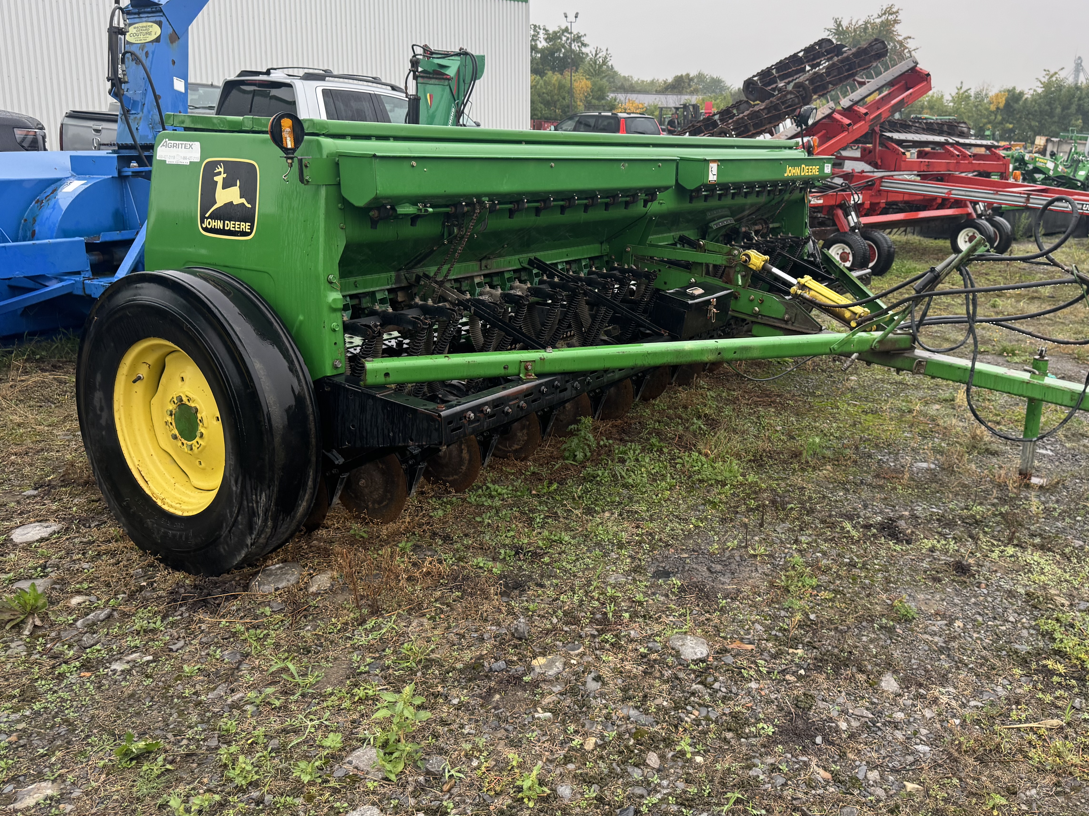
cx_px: 646
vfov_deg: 46.6
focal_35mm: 30
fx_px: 944
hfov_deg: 59.5
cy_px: 330
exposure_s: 1/121
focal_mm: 6.76
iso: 100
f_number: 1.78
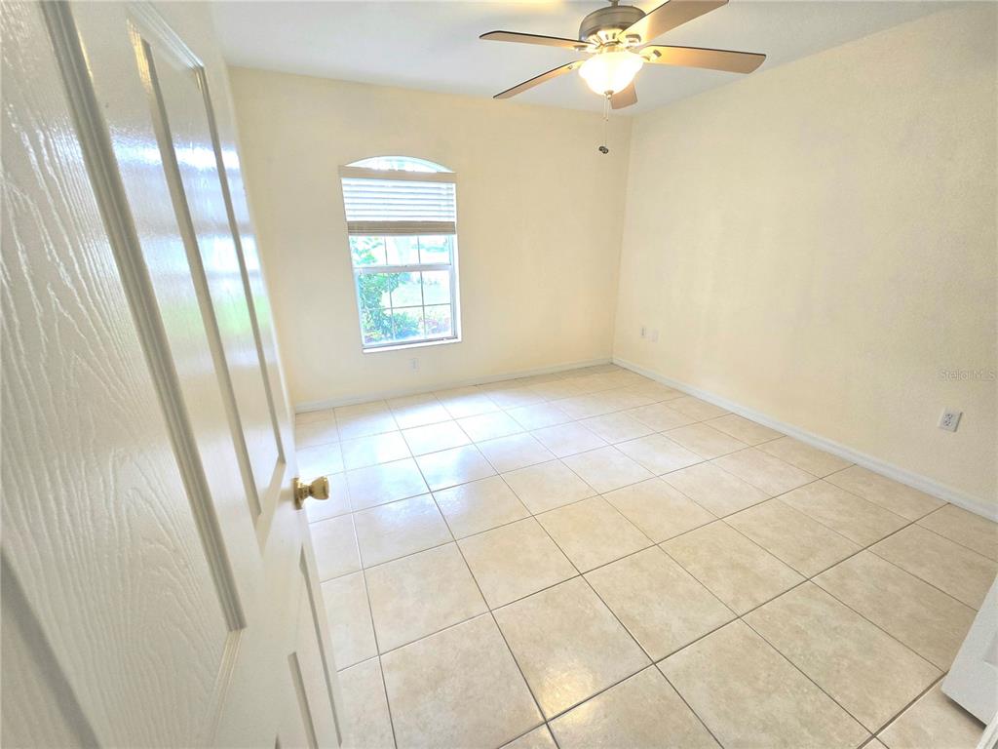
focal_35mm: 13
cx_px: 499
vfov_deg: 89.9
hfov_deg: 106.2
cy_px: 374
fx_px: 375
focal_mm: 2.2
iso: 80
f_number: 2.2
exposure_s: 1/60.2
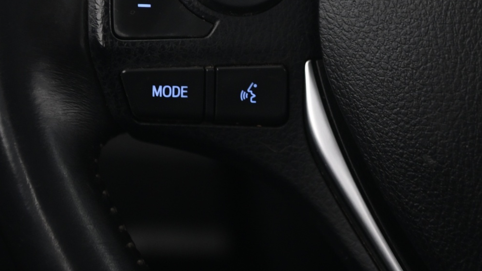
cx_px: 249
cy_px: 15
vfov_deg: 5.9
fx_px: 2607
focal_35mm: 204
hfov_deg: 10.6
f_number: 4
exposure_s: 1/15
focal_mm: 120
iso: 2000
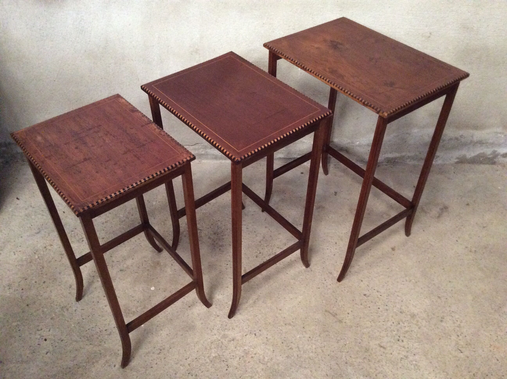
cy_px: 190
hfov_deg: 56.9
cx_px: 254
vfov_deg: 44.1
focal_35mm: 32
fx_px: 468
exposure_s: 1/17
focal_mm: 3.3
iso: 320
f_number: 2.4
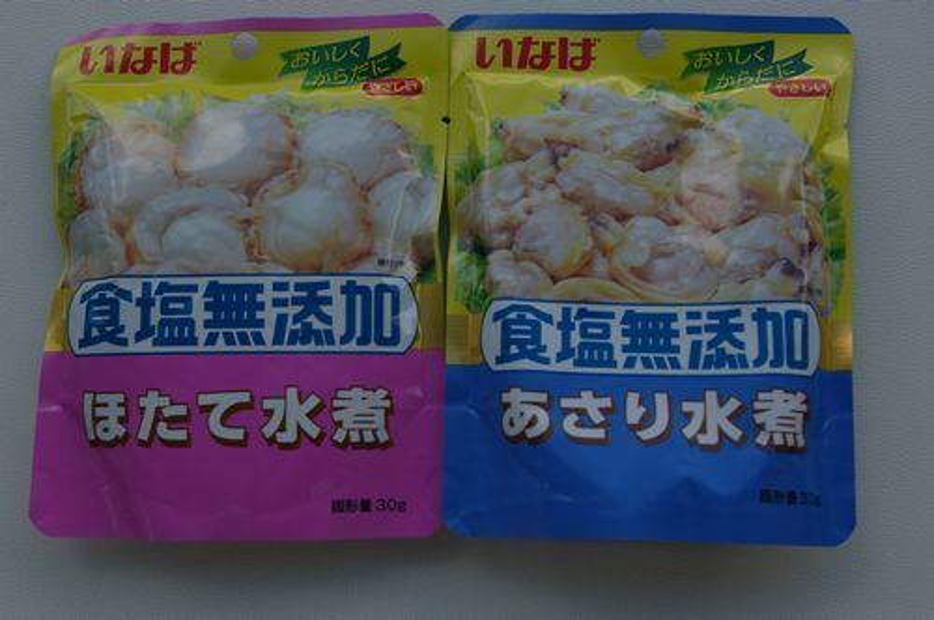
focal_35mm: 46
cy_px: 310
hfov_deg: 42.4
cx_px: 467
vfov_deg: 28.9
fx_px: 1205
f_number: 8
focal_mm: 31
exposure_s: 1/180
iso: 200
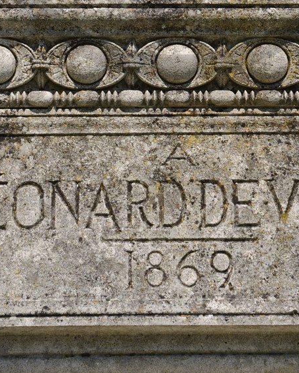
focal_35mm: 146
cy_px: -127
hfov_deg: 10.6
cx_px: 175
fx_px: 1615
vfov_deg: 12.7
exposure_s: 1/160
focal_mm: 55
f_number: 16
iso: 200
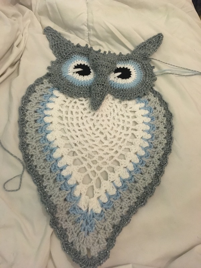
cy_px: 134
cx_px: 100
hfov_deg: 48.2
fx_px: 225
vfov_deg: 61.7
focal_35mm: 29
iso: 320
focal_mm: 4.15
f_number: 2.2
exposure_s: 1/17
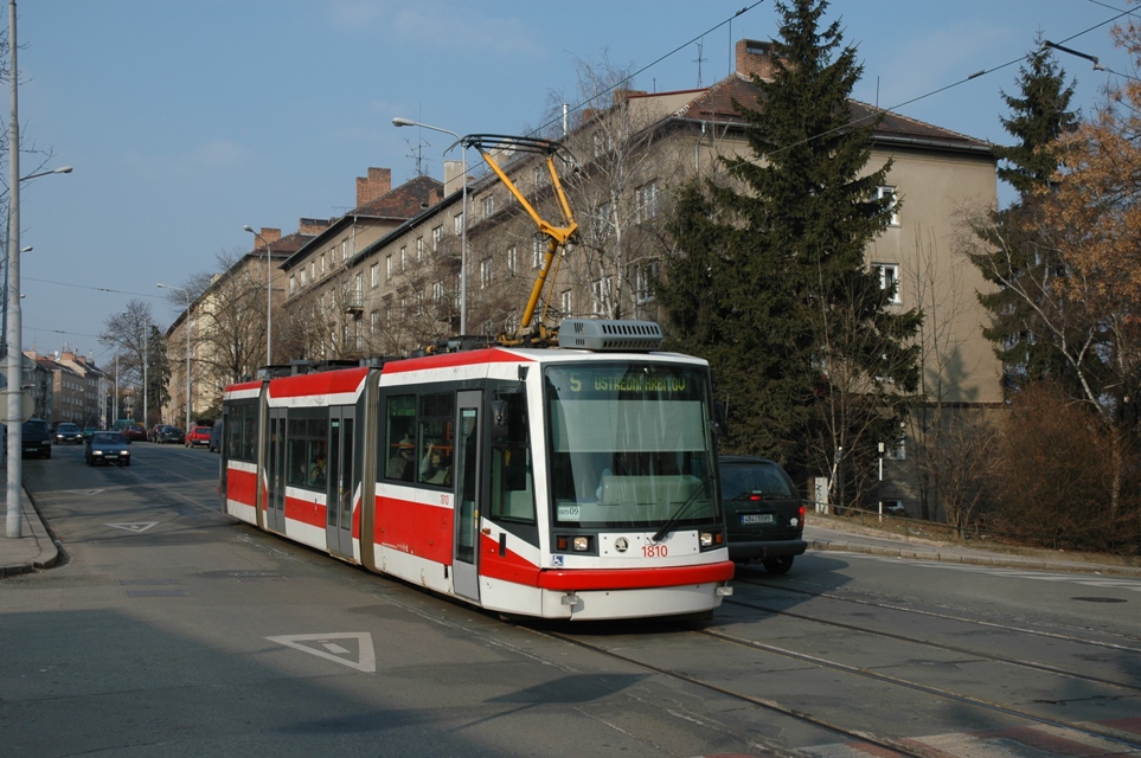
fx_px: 1377
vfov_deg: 30.8
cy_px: 379
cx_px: 570
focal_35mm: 44
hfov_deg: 45.0
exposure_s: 1/800
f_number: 5
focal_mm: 29
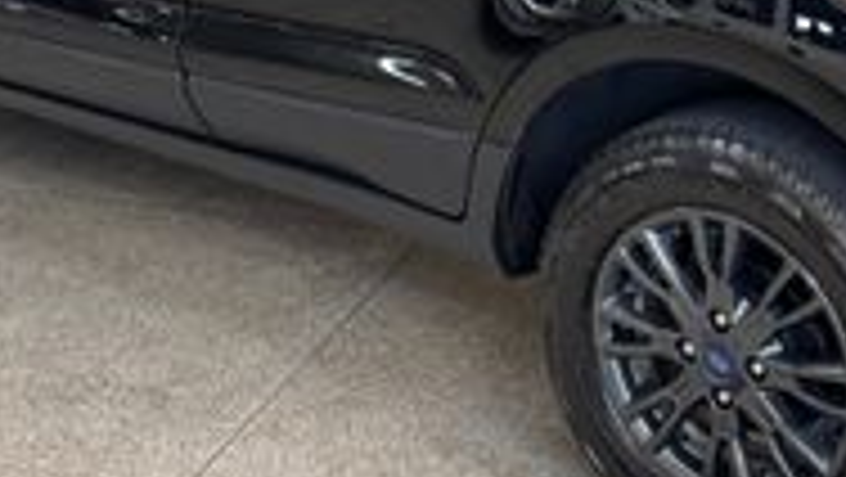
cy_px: -130
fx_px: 1594
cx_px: 652
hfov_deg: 29.2
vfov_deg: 16.2
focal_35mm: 71
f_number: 1.6
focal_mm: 5.96
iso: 125
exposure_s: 1/60
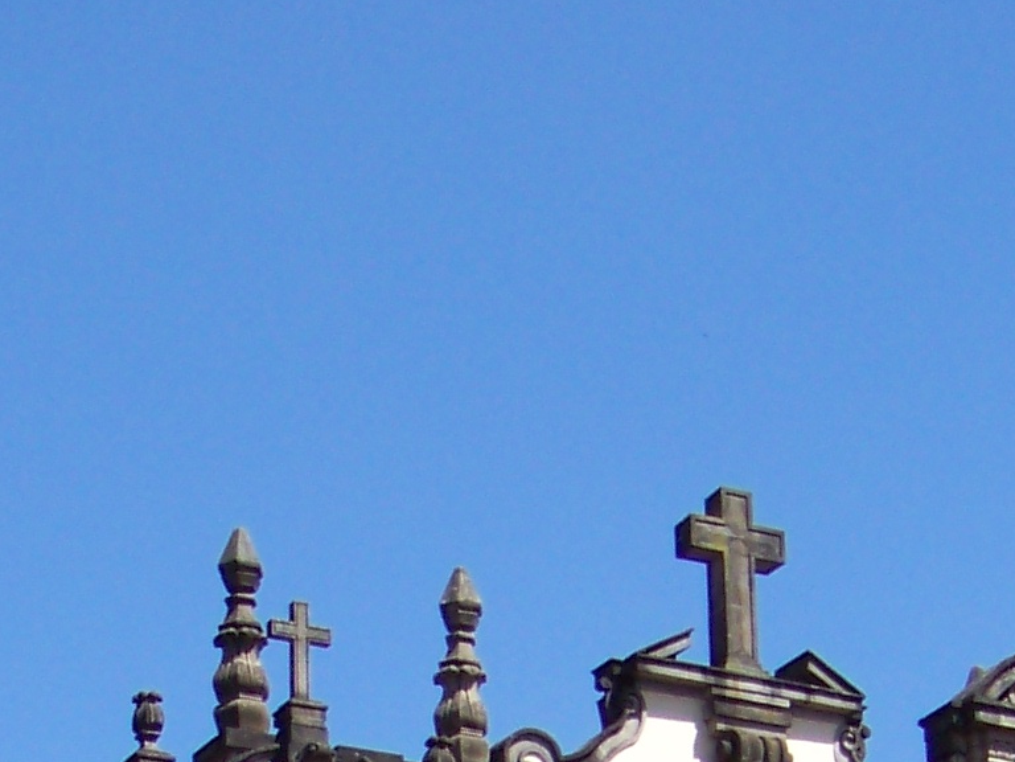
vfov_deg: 9.3
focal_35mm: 153
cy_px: 1373
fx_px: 4486
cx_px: 582
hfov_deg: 12.9
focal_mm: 5.85
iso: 67
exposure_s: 1/800
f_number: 2.8
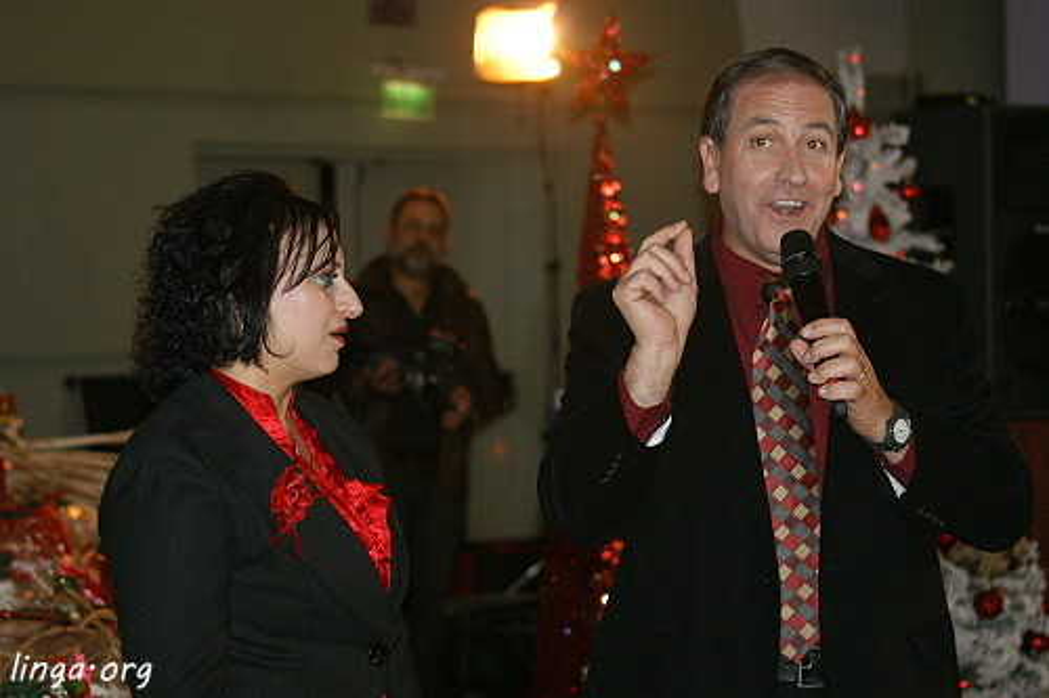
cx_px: 524
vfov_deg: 12.2
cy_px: 349
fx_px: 3277
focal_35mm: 112
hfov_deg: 18.2
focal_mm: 75
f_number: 4.5
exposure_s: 1/125
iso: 400
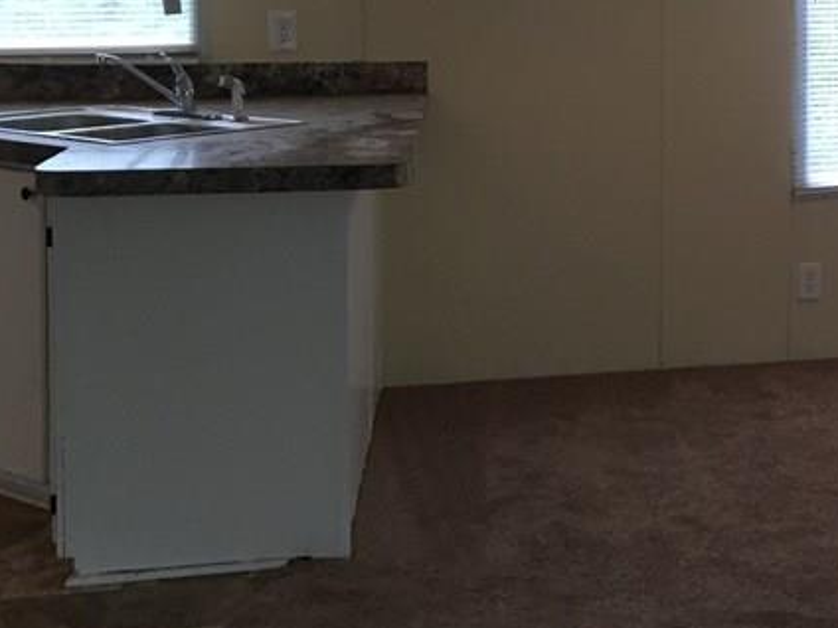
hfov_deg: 25.7
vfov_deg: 20.6
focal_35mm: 70
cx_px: 929
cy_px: 57
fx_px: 1695
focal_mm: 4.15
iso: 40
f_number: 2.2
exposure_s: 1/30
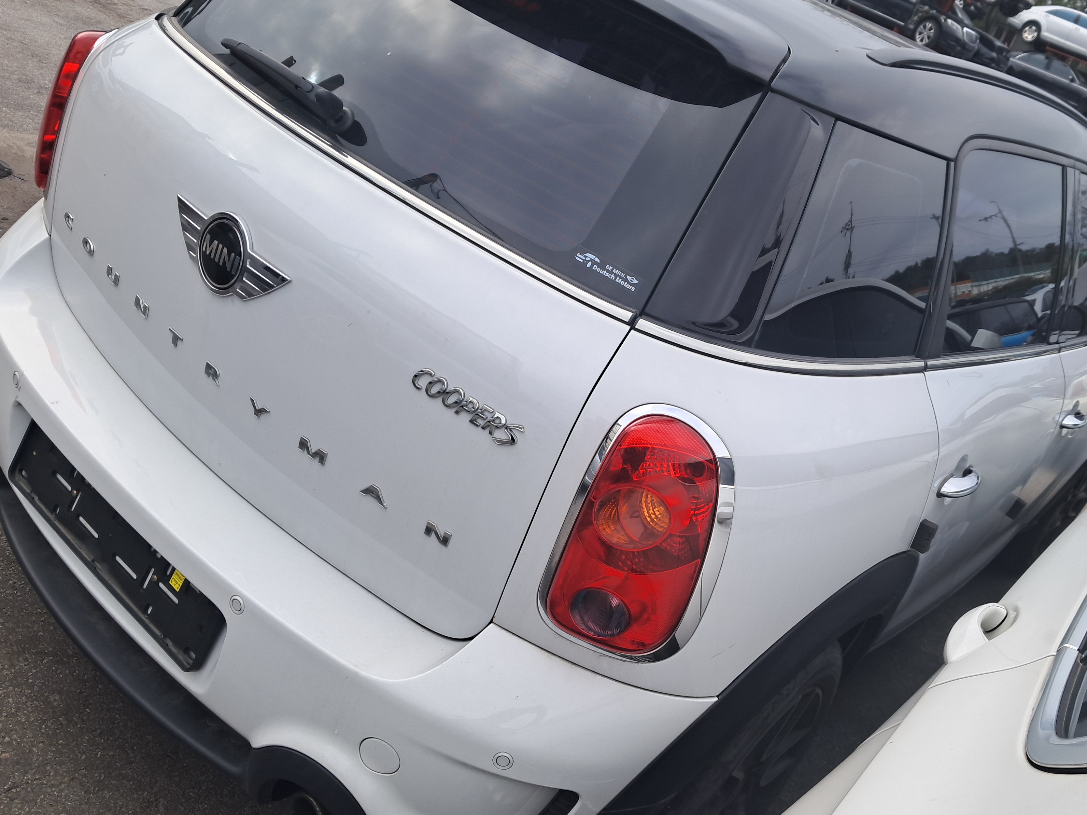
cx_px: 633
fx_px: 1036
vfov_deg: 42.9
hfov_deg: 55.1
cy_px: 435
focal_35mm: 33
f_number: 1.8
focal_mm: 4
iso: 50
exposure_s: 1/237
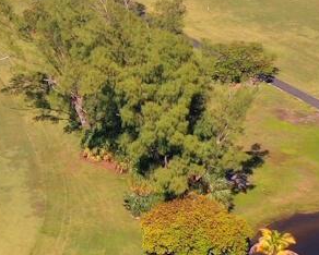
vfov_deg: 8.6
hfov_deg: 10.5
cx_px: -78
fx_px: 1701
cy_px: 58
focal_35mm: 180
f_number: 3.5
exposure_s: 1/80
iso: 100
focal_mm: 10.26
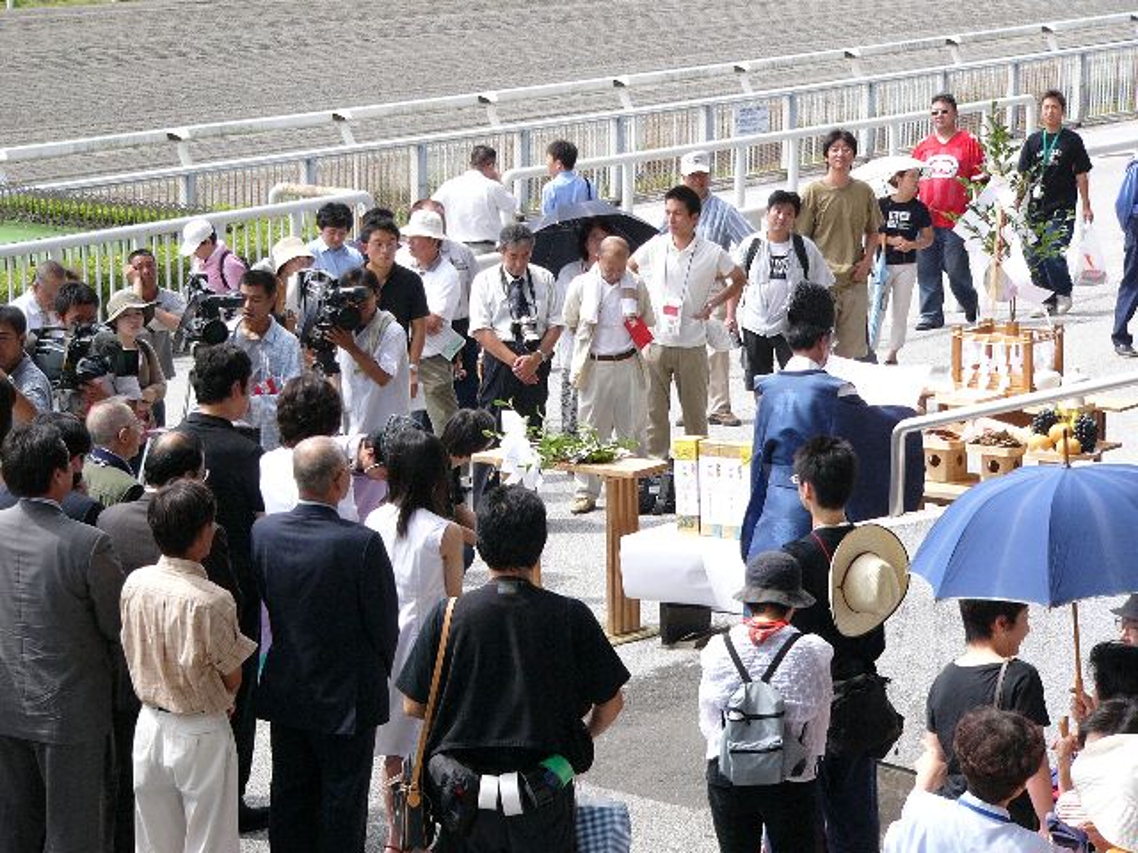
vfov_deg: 13.1
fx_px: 3715
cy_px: 426
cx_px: 569
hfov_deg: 17.4
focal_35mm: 113
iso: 100
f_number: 2.8
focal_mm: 18.8
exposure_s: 1/1000
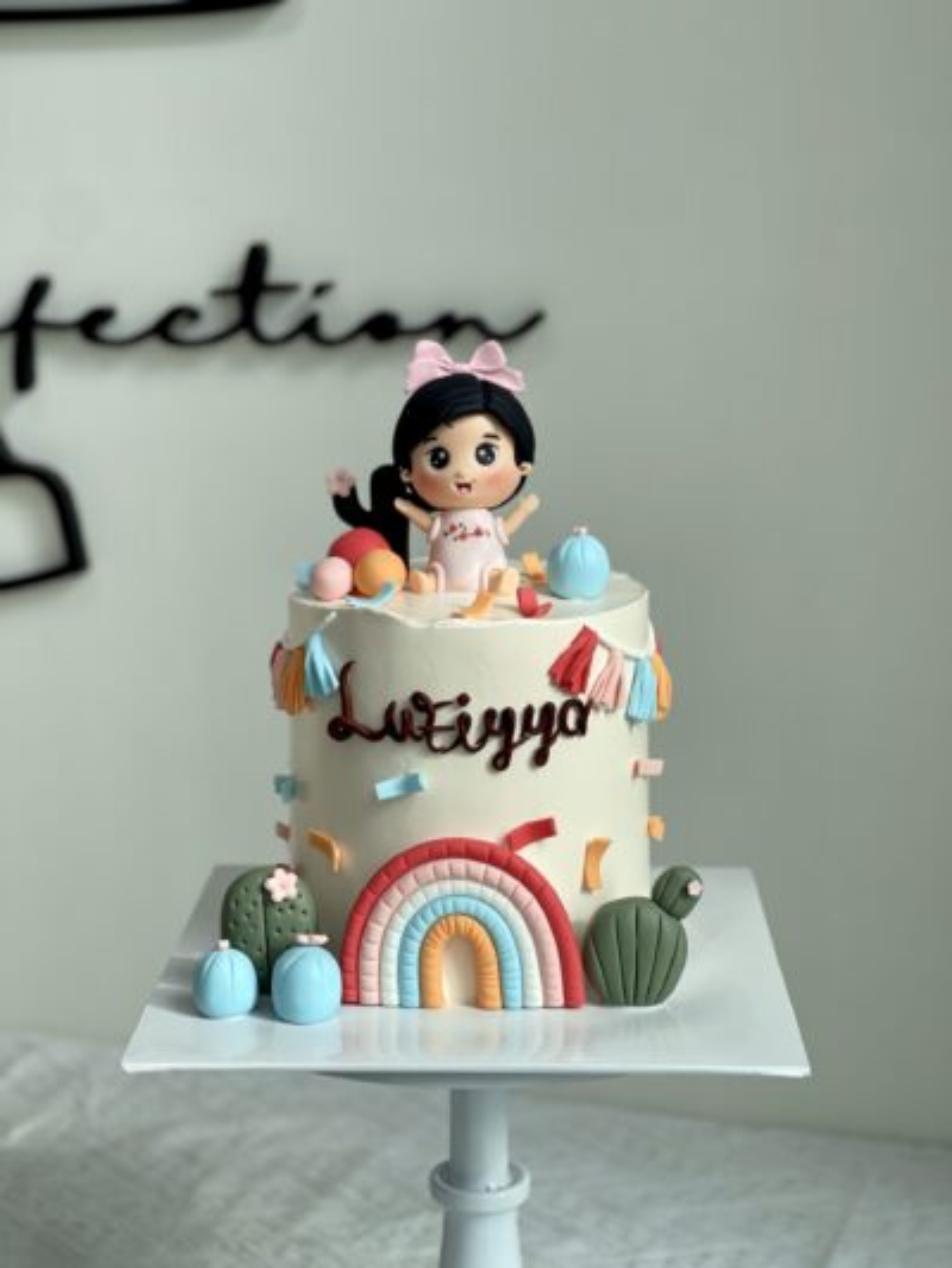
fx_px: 2346
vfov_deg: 30.3
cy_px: 634
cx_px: 476
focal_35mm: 64
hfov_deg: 22.9
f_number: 2.2
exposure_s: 1/237
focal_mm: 7.5
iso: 32
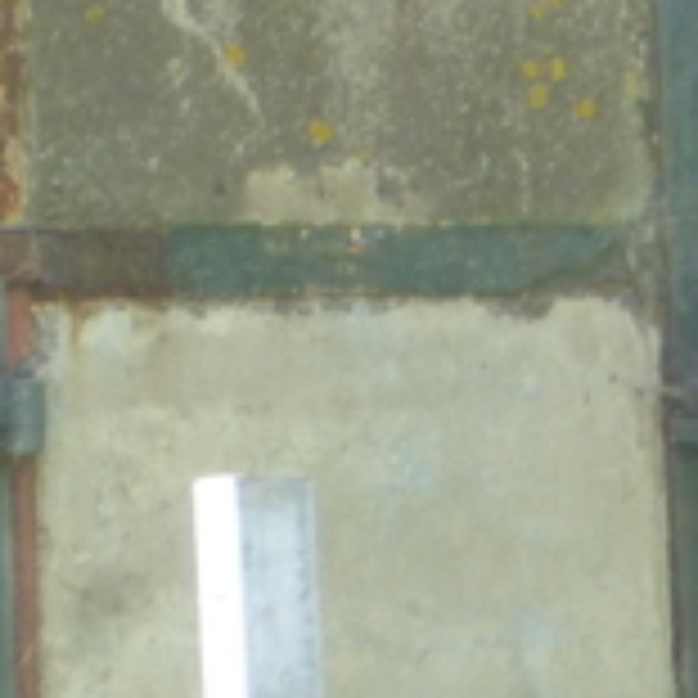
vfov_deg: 2.1
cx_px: 1189
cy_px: -180
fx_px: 18935
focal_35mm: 830
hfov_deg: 2.1
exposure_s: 1/125
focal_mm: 40
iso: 320
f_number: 5.9
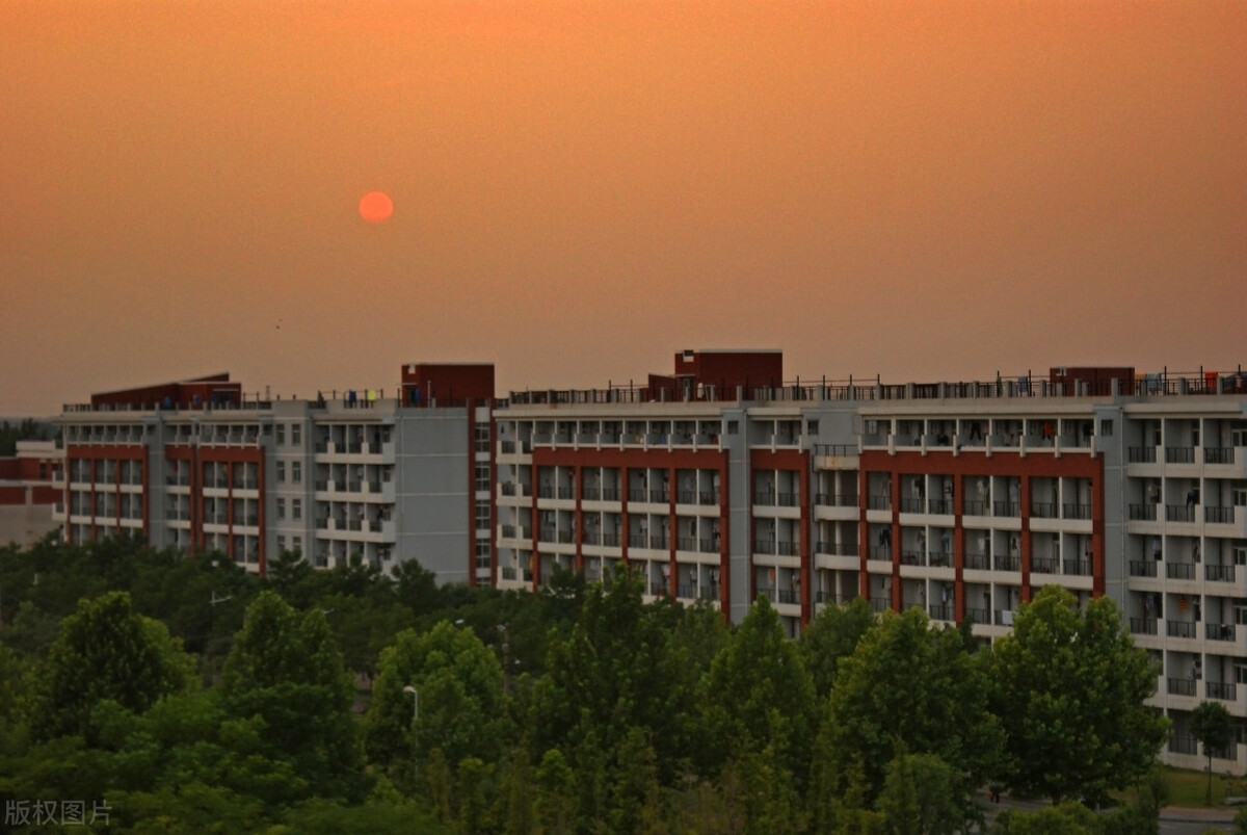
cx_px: 624
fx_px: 3641
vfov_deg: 13.1
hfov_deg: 19.4
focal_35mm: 105
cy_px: 418
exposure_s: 1/125
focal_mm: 70
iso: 320
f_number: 5.6
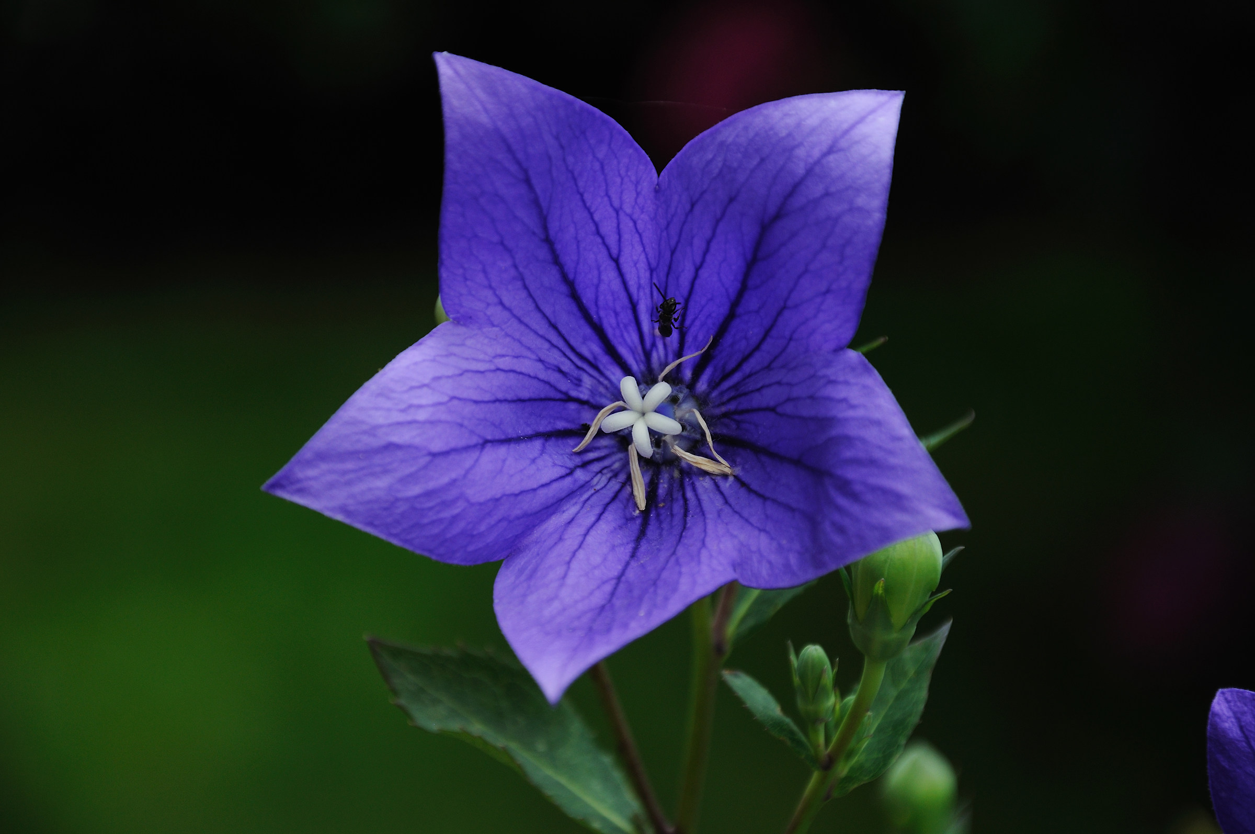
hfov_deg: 13.1
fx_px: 5484
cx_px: 628
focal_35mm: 158
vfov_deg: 8.7
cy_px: 417
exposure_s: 1/320
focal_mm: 105
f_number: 5.6
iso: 200
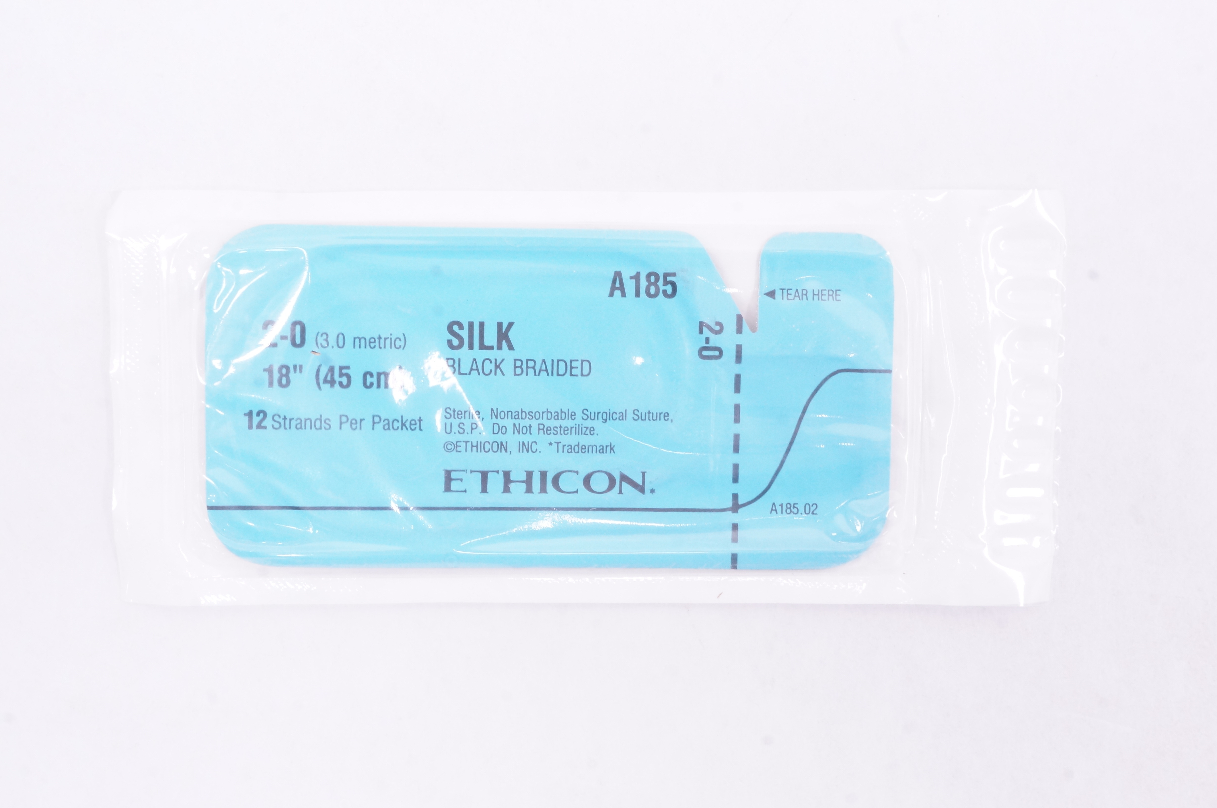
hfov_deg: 37.9
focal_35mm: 52
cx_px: 608
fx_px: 1773
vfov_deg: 25.7
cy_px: 404
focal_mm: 35
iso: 1600
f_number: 16
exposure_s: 1/20
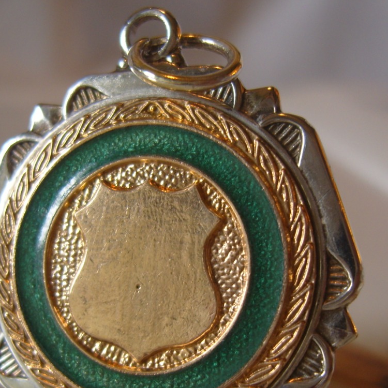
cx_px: 165
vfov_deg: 25.9
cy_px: 263
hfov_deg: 26.1
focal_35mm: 66
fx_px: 837
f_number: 2.8
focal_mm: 7.4
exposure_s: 1/30
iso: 80
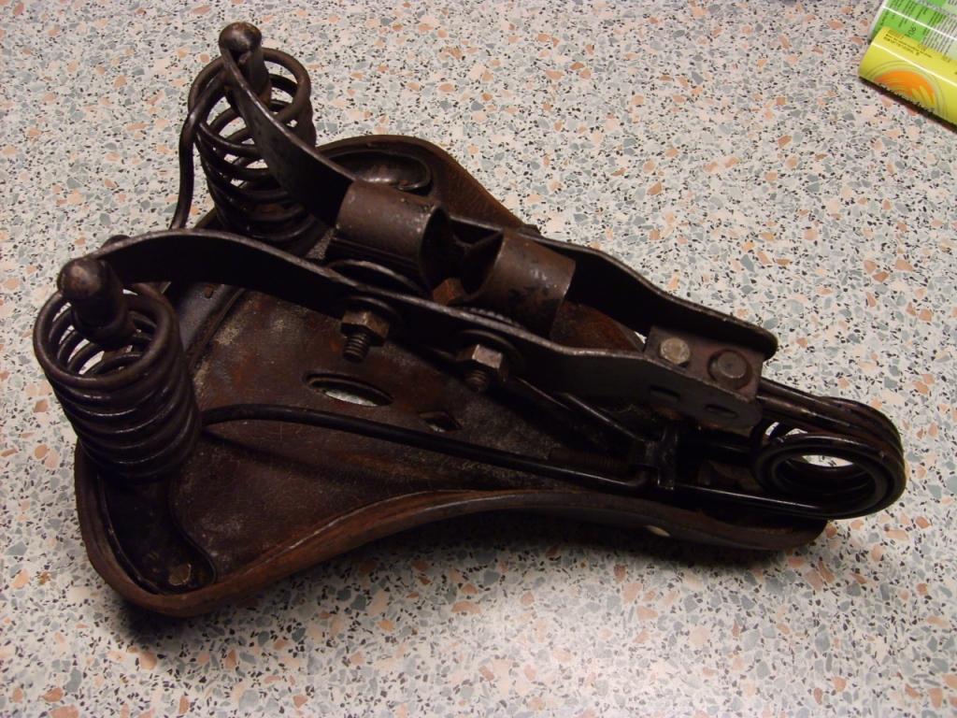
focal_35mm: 35
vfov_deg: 40.7
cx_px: 478
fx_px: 968
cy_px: 359
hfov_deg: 52.6
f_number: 2.8
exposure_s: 1/30
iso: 93
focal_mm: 5.8
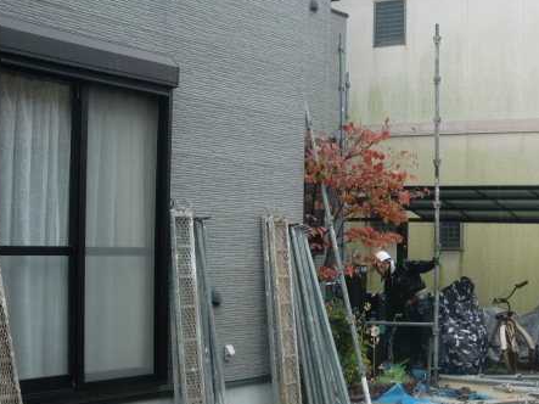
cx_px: 352
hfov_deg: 29.7
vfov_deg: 22.4
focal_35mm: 65
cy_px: 286
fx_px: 1012
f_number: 4.1
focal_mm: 7.95
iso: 64
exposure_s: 1/60
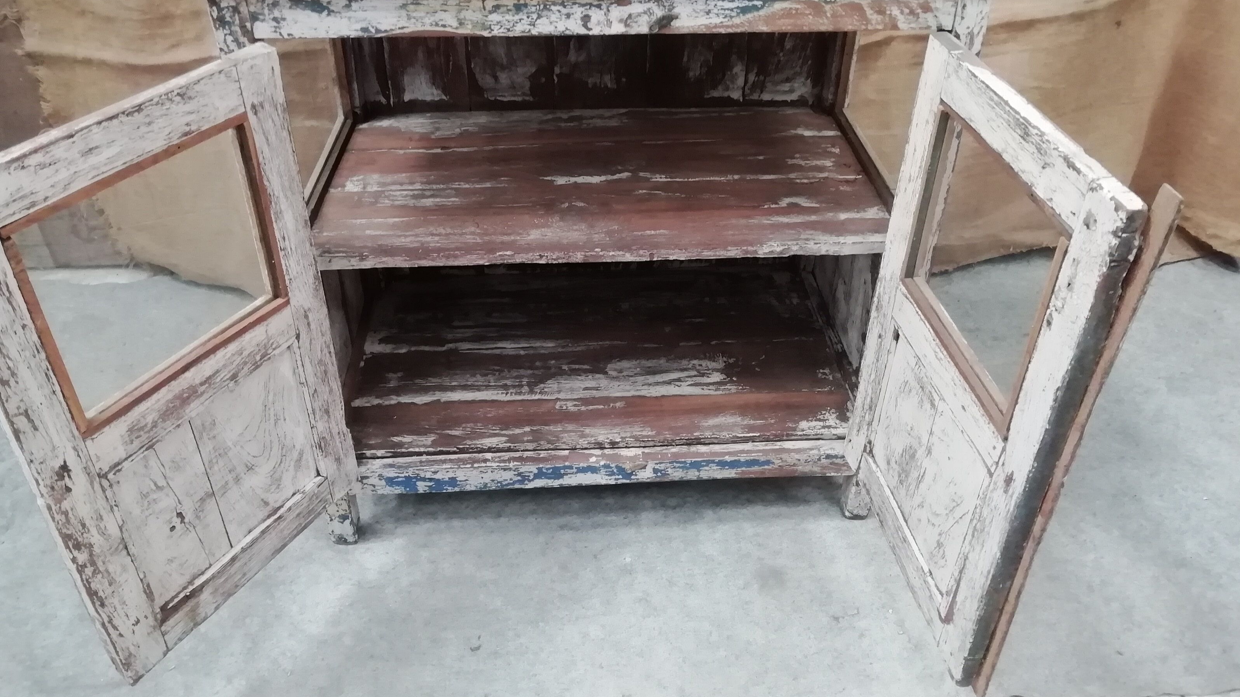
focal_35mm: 29
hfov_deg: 66.1
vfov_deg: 39.8
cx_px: 616
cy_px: 249
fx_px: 953
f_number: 2.2
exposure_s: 1/33.3
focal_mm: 3.46
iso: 250
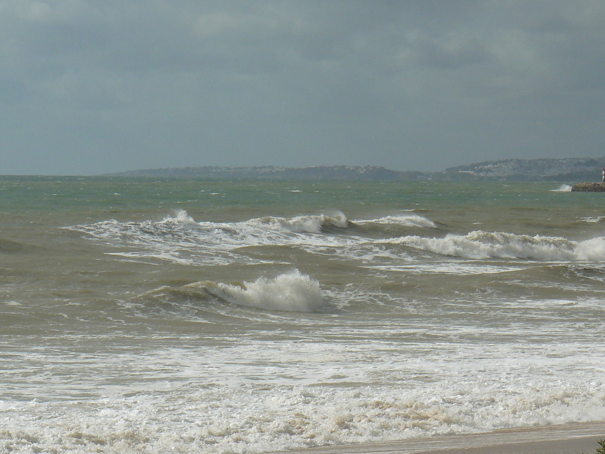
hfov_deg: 9.2
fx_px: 3775
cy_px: 227
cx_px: 302
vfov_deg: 6.9
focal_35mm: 216
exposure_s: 1/640
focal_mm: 24.1
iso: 100
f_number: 8
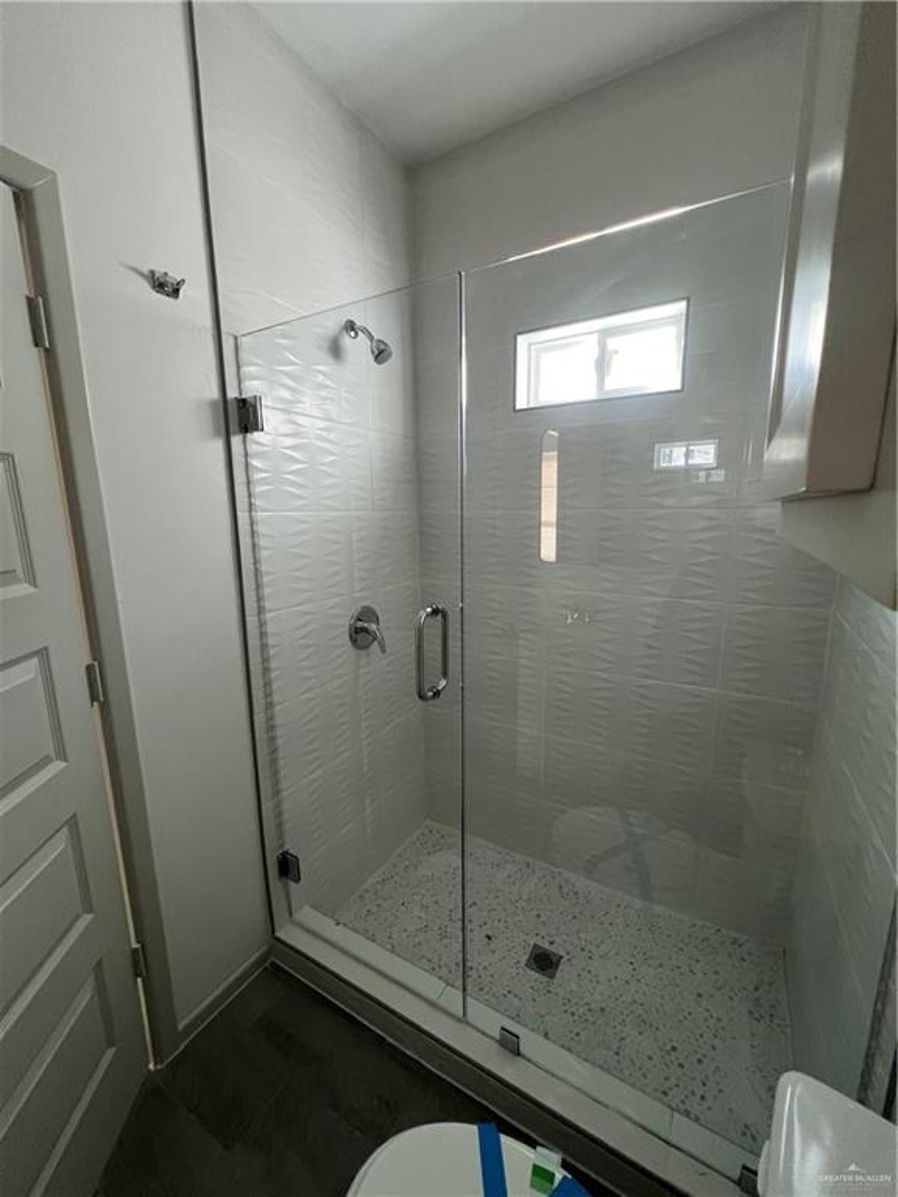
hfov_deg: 89.9
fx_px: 450
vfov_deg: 106.2
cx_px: 449
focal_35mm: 13
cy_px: 598
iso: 200
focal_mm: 1.57
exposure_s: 1/50
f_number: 1.8
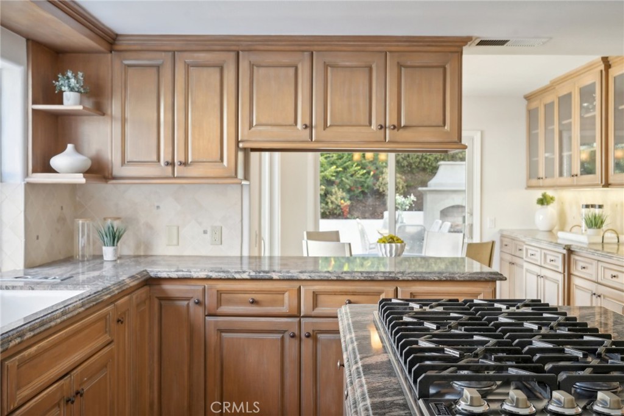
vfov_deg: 39.9
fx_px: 572
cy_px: 208
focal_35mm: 33
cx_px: 312
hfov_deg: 57.2
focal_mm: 33
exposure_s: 1/4
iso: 400
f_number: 8
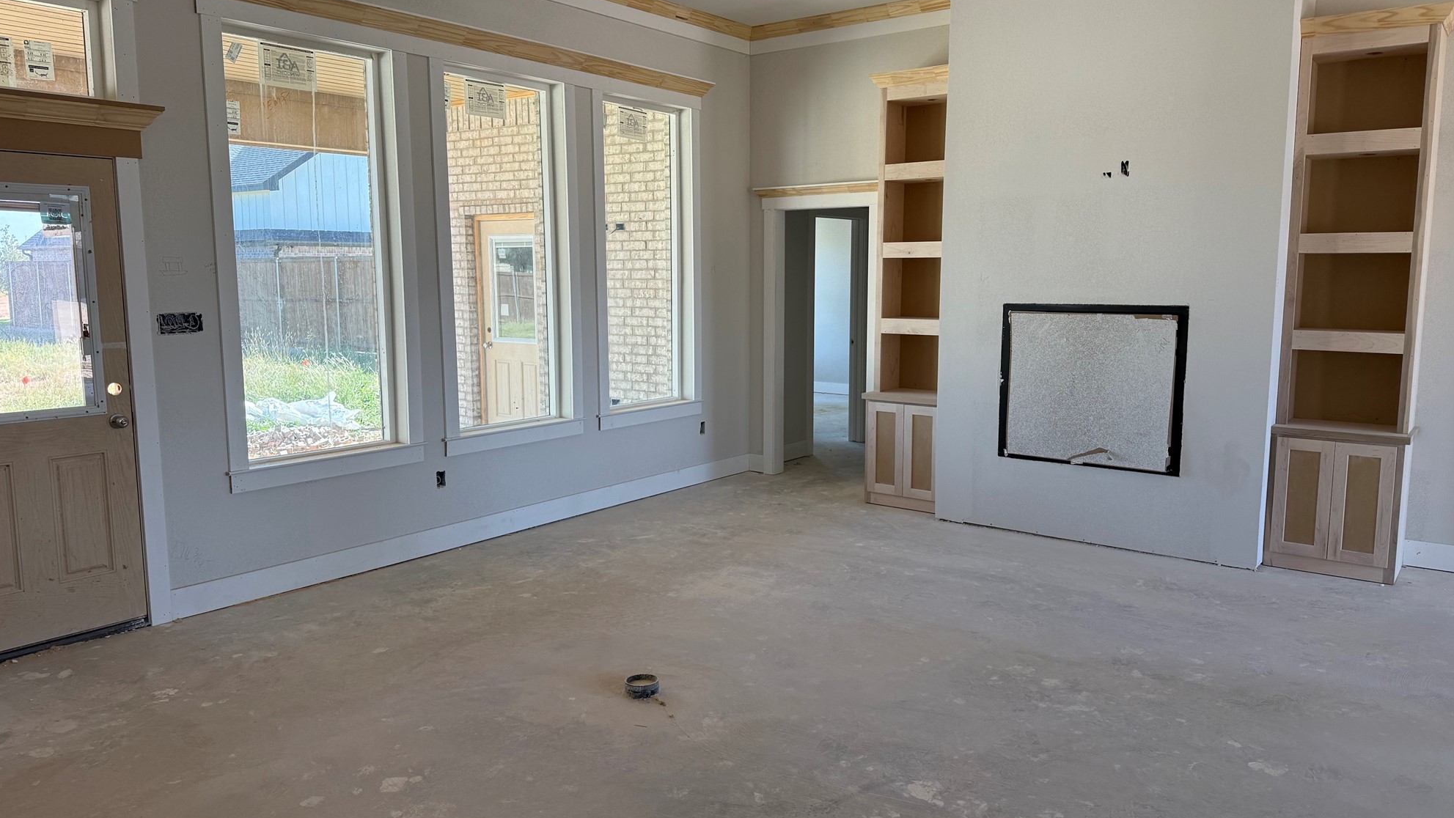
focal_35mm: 27
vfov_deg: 42.9
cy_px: 394
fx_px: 1041
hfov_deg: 69.8
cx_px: 739
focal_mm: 6.76
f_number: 1.78
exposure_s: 1/294
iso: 100
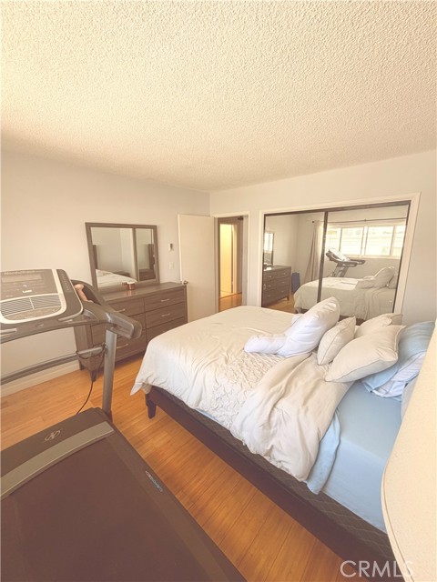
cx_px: 218
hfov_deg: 85.7
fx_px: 236
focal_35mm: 14
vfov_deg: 102.1
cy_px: 291
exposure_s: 1/121
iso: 100
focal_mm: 2.22
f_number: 2.2
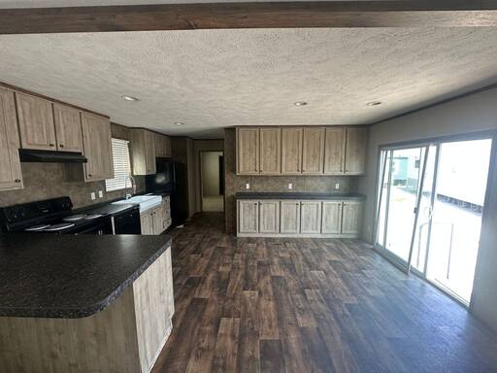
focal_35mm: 14
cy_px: 186
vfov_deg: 85.7
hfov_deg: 102.1
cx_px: 248
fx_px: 201
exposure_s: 1/99
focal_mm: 2.22
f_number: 2.2
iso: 200
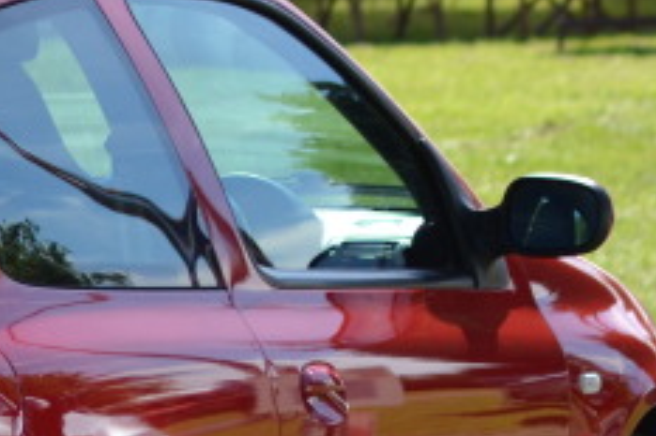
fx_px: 9846
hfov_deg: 3.8
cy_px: 494
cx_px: -236
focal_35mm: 541
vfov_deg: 2.5
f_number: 5
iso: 400
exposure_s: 1/1250
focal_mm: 105
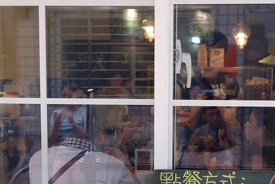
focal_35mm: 67
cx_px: 171
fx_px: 512
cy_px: 170
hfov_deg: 30.0
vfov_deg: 19.9
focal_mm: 24.3
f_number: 4.2
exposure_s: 1/52
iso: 400
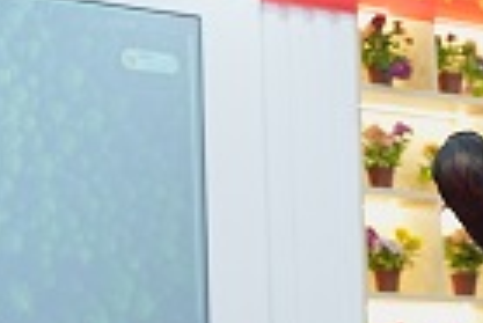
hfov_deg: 12.4
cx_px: 403
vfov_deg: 8.3
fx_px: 2203
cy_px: 347
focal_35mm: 164
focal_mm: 38
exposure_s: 1/250
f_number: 2.8
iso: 2000
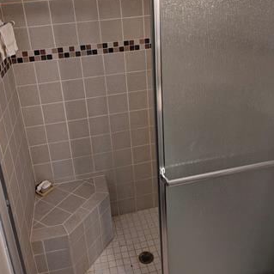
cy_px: 90
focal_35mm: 32
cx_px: 134
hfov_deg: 51.1
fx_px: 287
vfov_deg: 50.1
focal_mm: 6.9
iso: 23
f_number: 1.68
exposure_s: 1/263
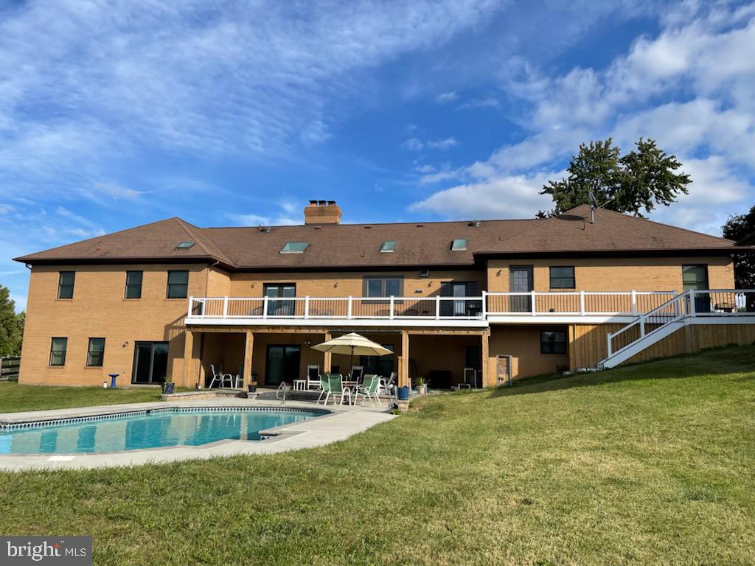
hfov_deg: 67.3
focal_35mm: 26
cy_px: 283
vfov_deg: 53.1
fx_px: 567
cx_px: 378
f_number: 1.6
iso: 32
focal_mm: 5.1
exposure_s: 1/3448
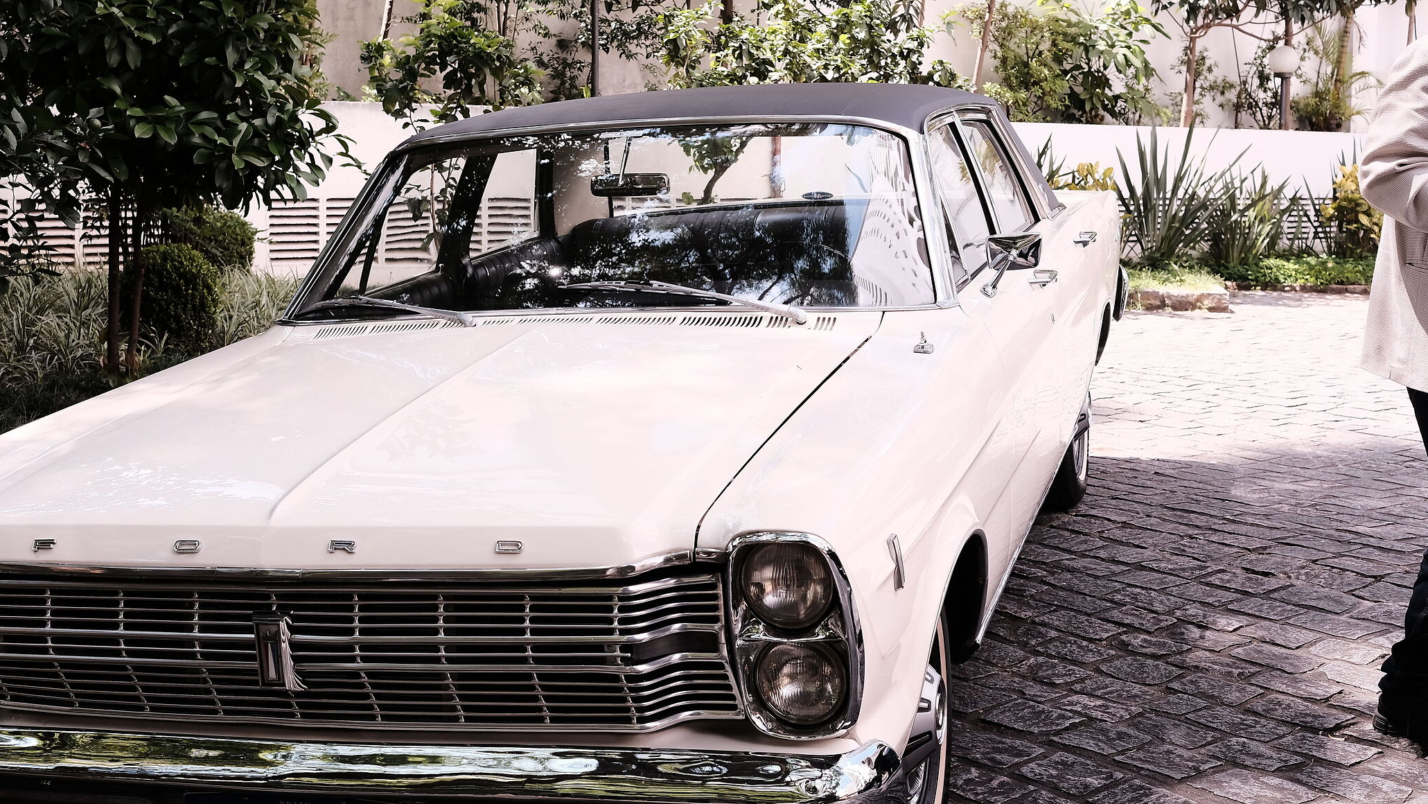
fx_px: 1894
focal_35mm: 50
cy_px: 306
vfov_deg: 23.9
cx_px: 713
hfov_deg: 41.3
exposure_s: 1/250
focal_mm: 27
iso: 400
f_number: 5.6
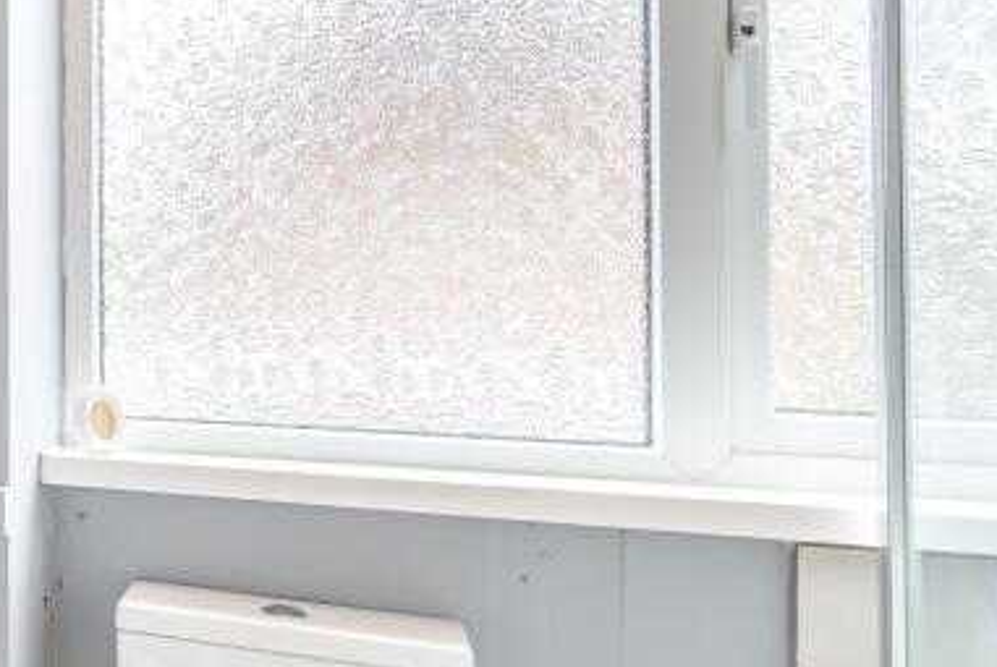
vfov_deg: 31.2
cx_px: -335
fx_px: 1192
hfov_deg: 32.5
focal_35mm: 43
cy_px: 288
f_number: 8
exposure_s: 1/100
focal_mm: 16
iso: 200
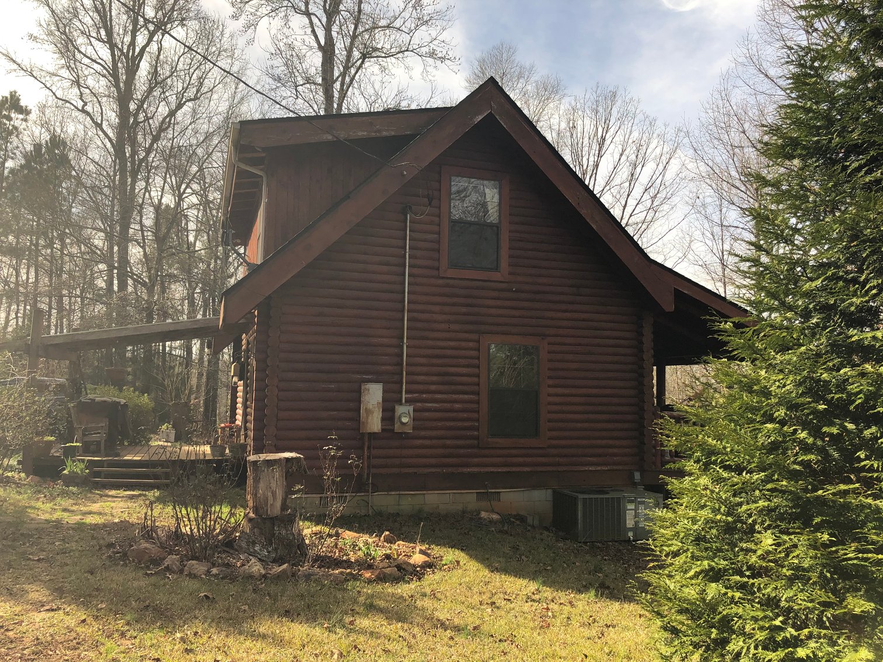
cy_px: 331
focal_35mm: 28
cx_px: 442
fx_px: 714
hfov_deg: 63.4
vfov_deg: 49.8
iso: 20
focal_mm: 3.99
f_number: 1.8
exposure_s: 1/1453
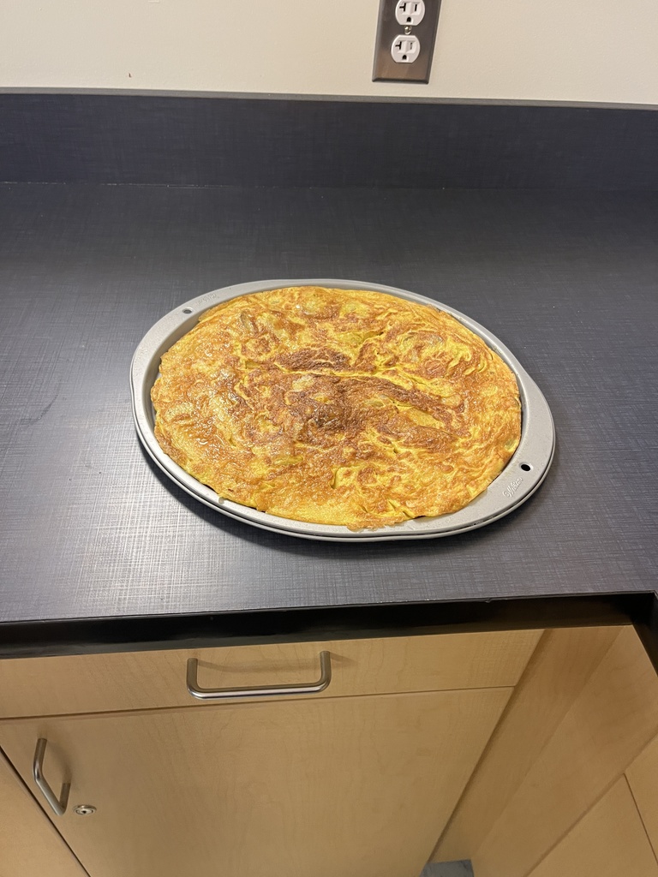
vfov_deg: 67.3
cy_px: 438
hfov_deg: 53.1
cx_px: 329
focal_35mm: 26
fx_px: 659
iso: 200
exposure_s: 1/60
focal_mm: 5.1
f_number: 1.6
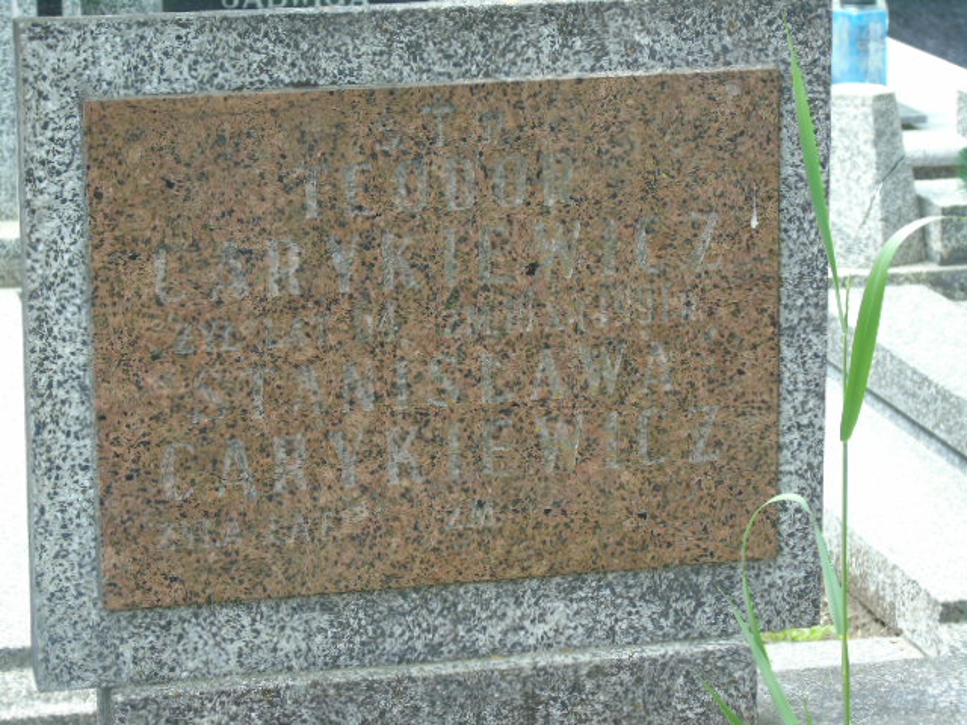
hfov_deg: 15.9
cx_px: 484
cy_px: 362
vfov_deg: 12.0
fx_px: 3464
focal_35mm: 124
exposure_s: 1/80
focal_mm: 22
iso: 80
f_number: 4.6
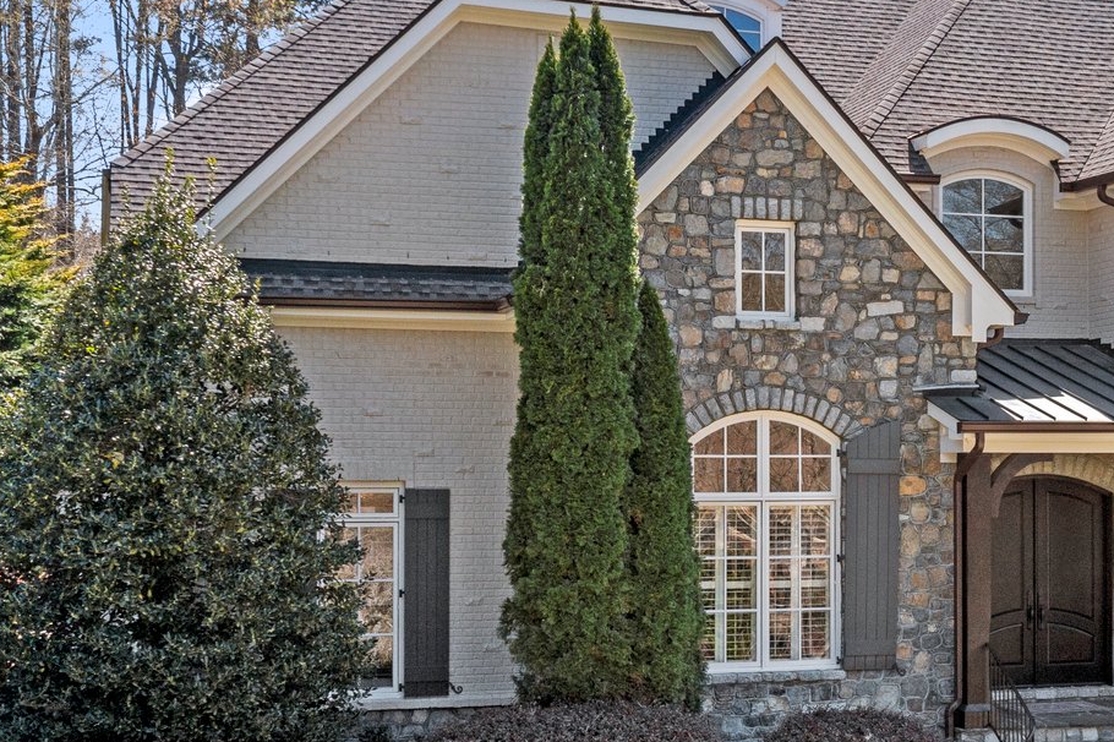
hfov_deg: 31.4
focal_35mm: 63
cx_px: 824
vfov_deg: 21.5
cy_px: 469
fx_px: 1949
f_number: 5.6
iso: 100
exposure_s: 1/500
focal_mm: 10.26
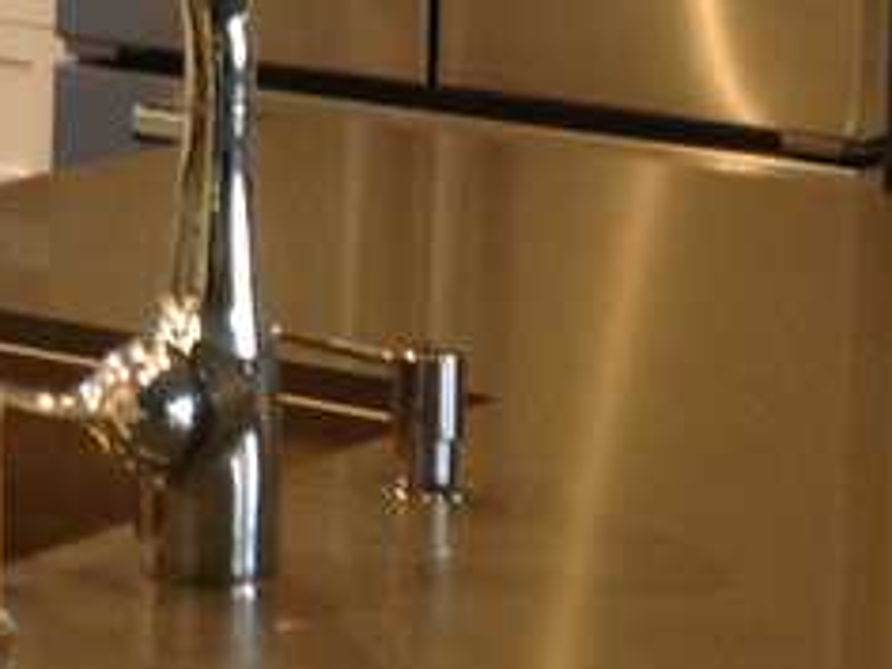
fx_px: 4793
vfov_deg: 7.8
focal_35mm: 186
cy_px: -317
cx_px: -183
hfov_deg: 10.5
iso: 100
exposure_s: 1/20
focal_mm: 4.13
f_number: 2.4
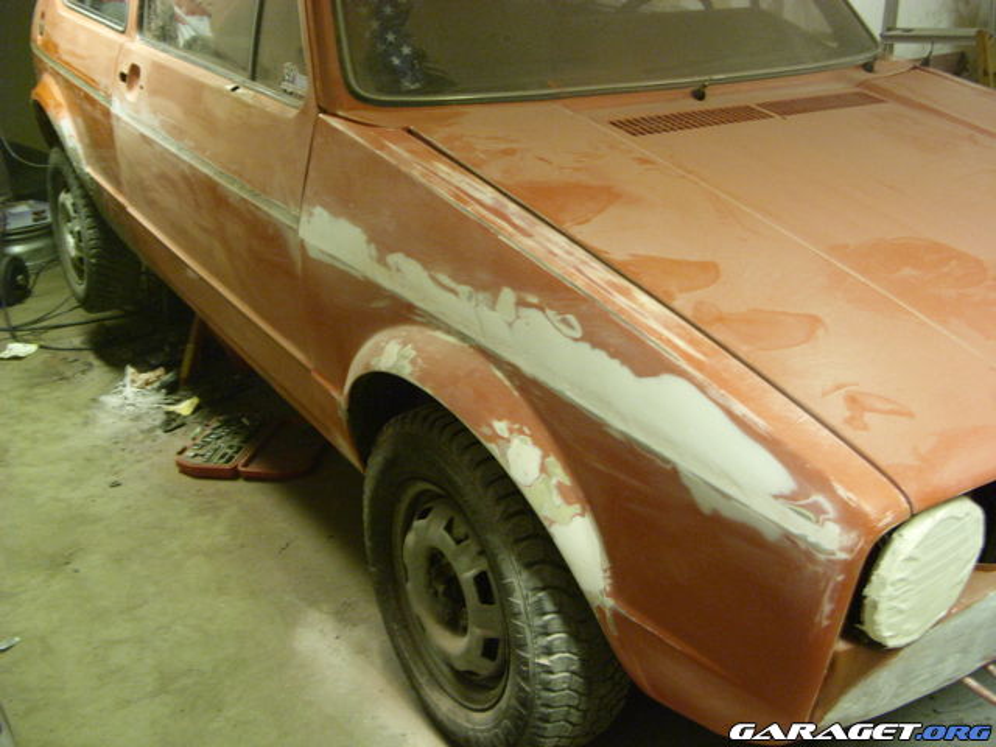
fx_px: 1093
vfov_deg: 37.7
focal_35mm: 38
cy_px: 374
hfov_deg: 49.0
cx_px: 498
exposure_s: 1/11
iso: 300
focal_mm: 6.3
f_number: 2.8
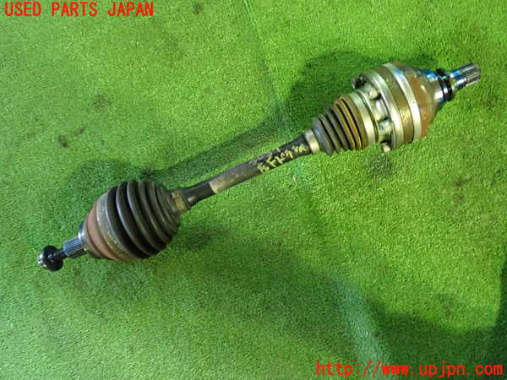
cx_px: 254
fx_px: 439
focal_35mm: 30
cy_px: 190
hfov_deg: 60.0
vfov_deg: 46.8
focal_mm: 5.4
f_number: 2.3
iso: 800
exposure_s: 1/30
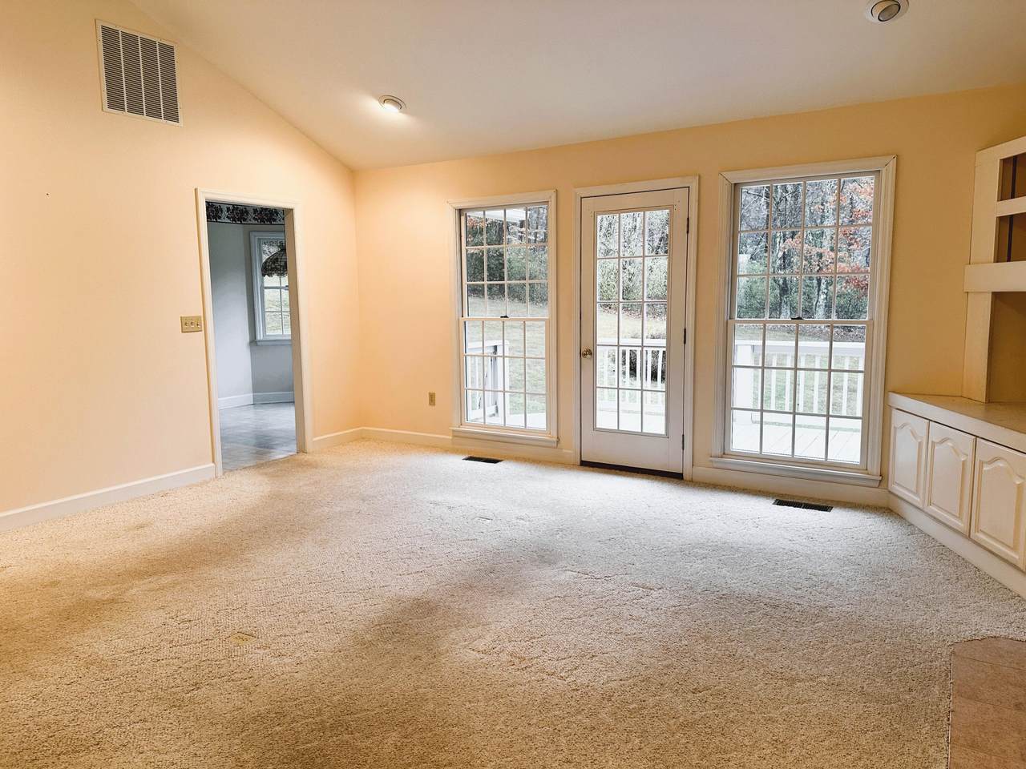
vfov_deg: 56.8
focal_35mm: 24
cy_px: 384
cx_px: 513
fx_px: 711
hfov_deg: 71.6
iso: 160
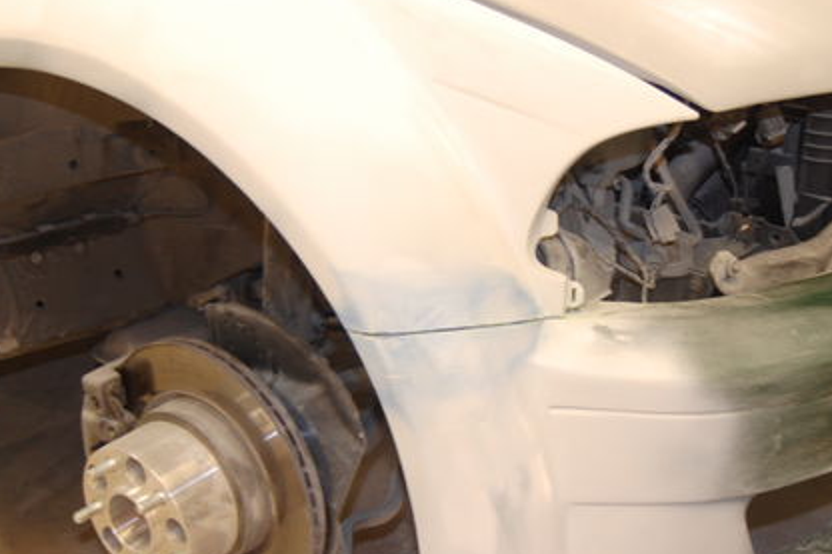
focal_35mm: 60
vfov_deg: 22.6
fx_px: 1386
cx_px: 496
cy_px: 320
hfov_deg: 33.3
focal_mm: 26
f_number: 4.2
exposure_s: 1/8
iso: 400
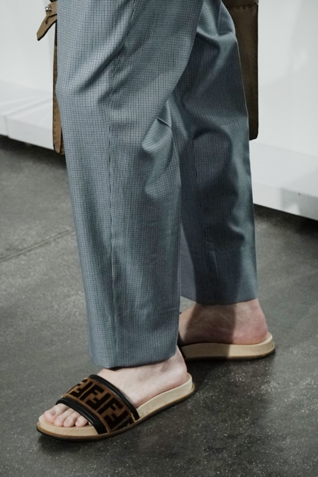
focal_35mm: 70
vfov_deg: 28.8
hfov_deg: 19.5
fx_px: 927
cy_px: 238
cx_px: 159
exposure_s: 1/320
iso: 1600
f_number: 5.6
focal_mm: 70
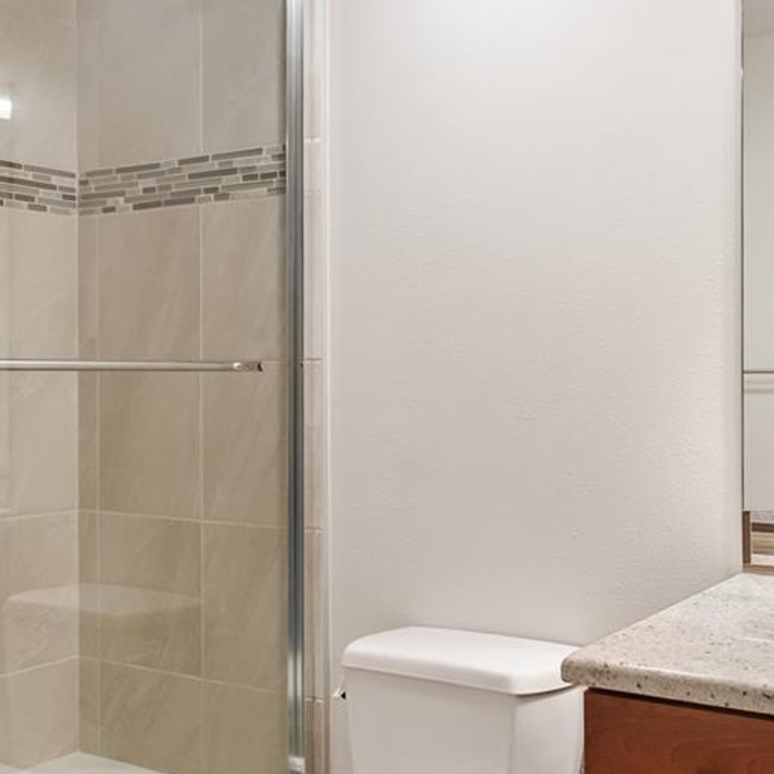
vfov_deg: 40.0
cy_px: 383
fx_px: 1062
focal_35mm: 42
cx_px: 598
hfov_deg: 38.8
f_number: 3.5
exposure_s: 1/100
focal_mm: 16
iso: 1250
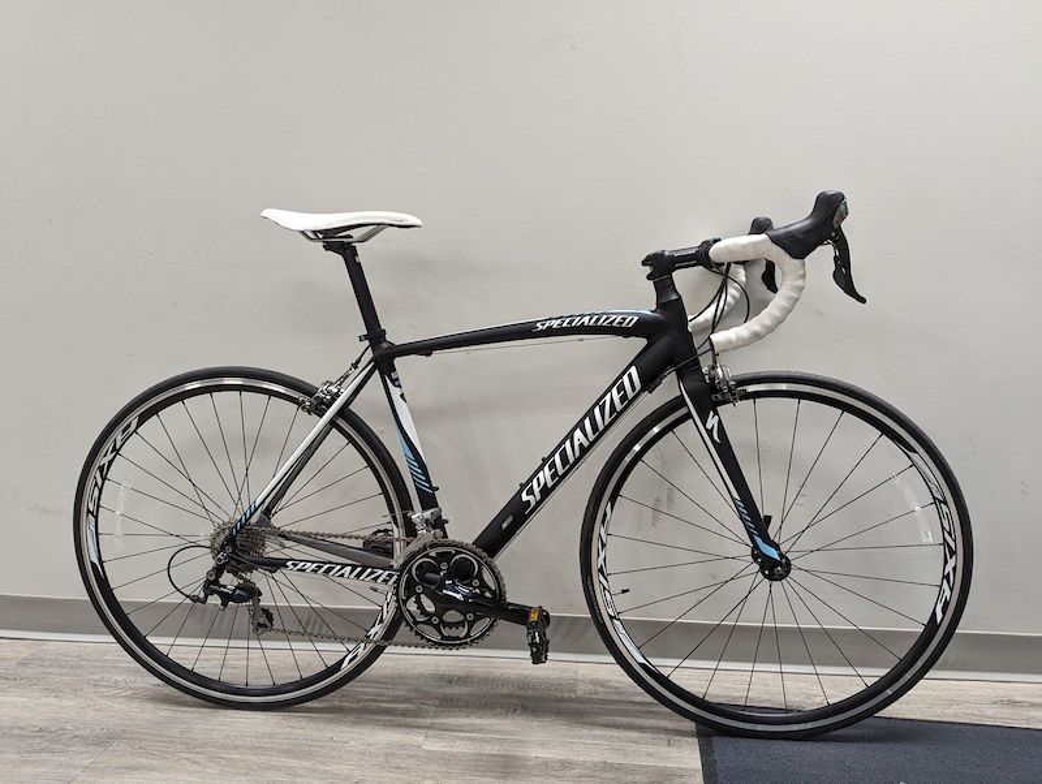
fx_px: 723
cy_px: 392
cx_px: 521
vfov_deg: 56.9
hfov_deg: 71.5
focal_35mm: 24
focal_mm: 6.81
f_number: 1.85
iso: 122
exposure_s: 1/26.5
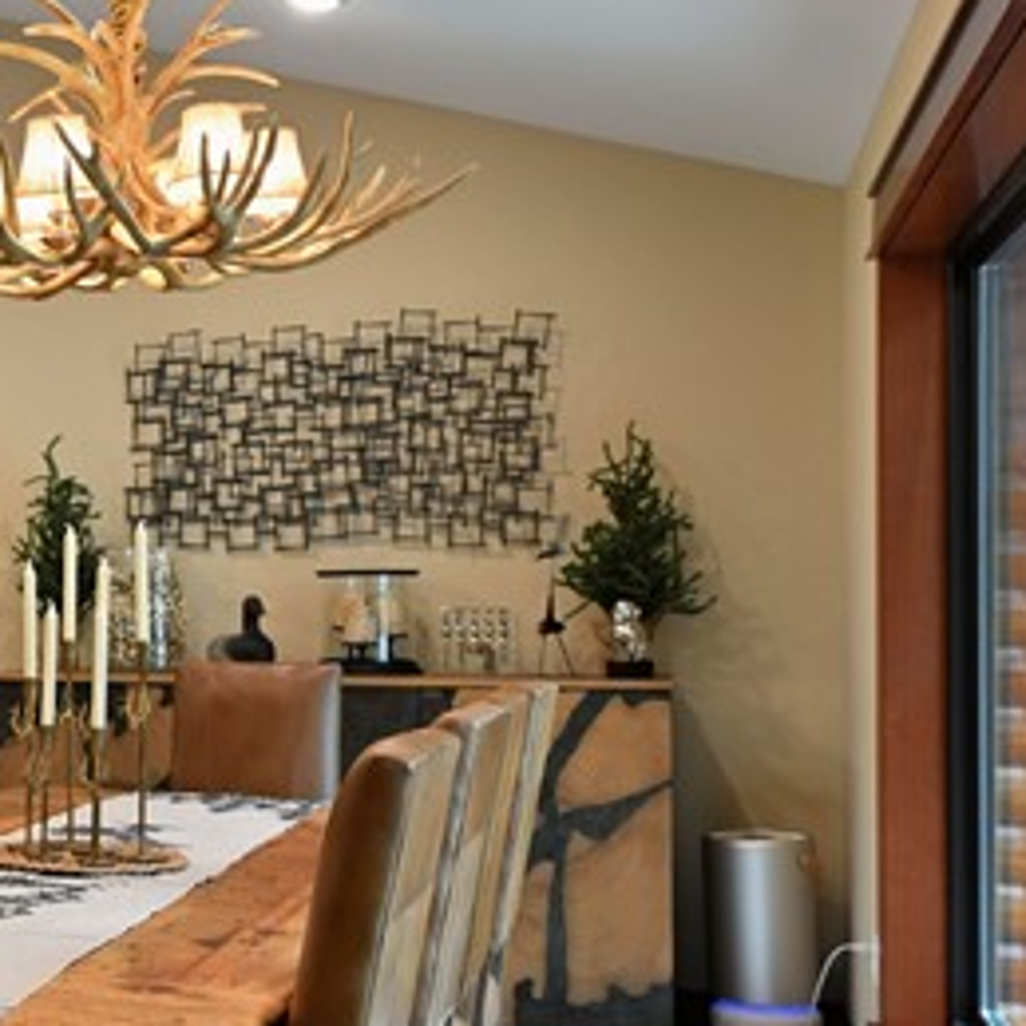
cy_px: 594
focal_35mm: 57
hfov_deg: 26.2
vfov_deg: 30.0
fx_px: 1911
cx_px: -261
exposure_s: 1/15
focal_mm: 16
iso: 250
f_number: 5.6
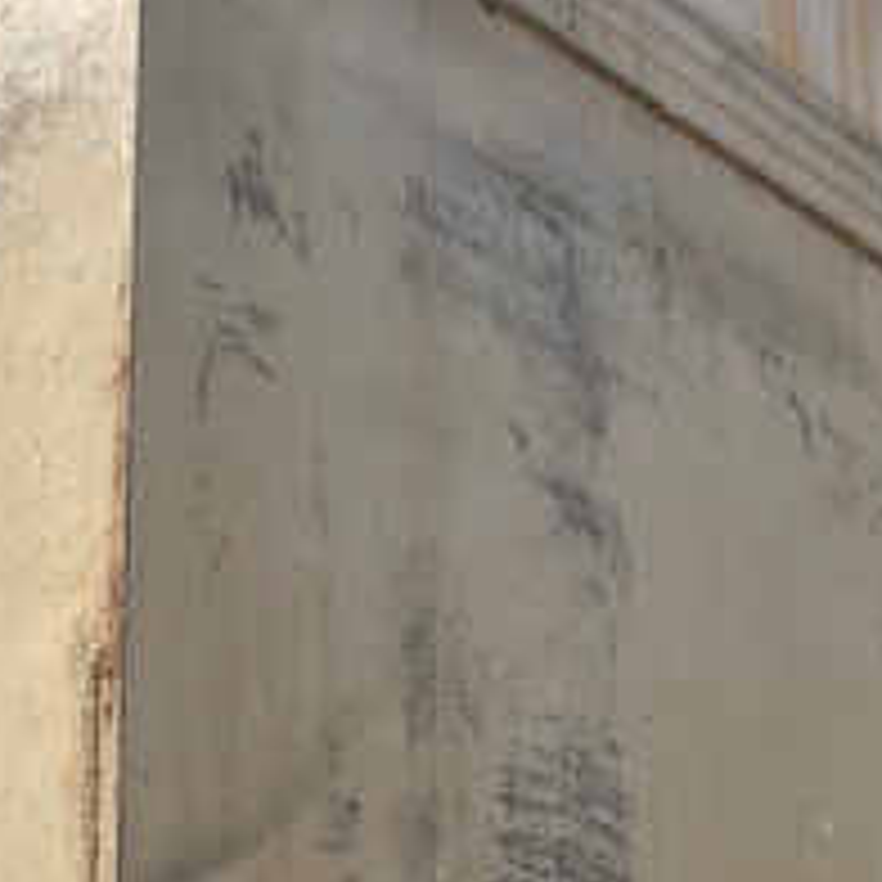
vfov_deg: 14.8
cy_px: 1220
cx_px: 842
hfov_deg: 15.5
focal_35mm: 111
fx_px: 3200
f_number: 1.8
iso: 20
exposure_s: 1/1143
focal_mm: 3.99
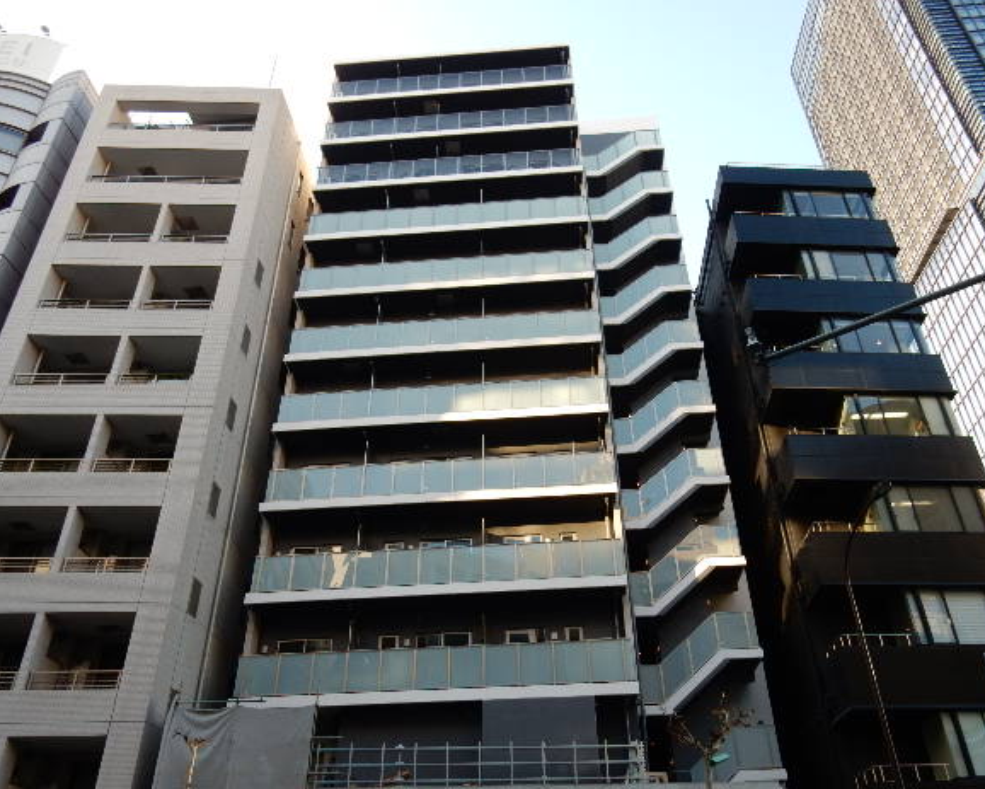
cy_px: 407
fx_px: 788
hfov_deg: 64.0
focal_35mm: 27
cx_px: 513
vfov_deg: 53.2
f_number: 3.7
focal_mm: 4.5
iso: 125
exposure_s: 1/125
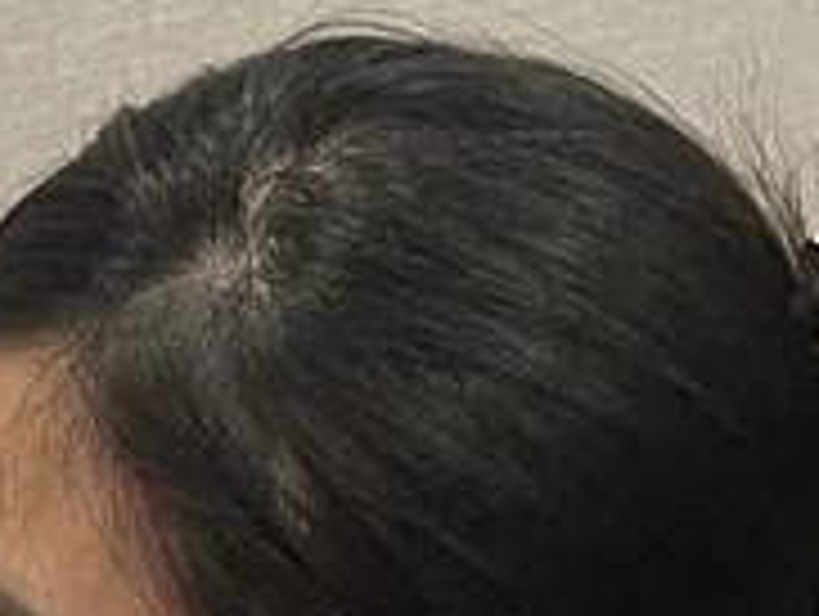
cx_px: -513
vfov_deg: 8.6
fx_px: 4051
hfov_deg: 11.0
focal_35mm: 171
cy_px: 751
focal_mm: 5.1
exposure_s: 1/60
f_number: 1.6
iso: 160
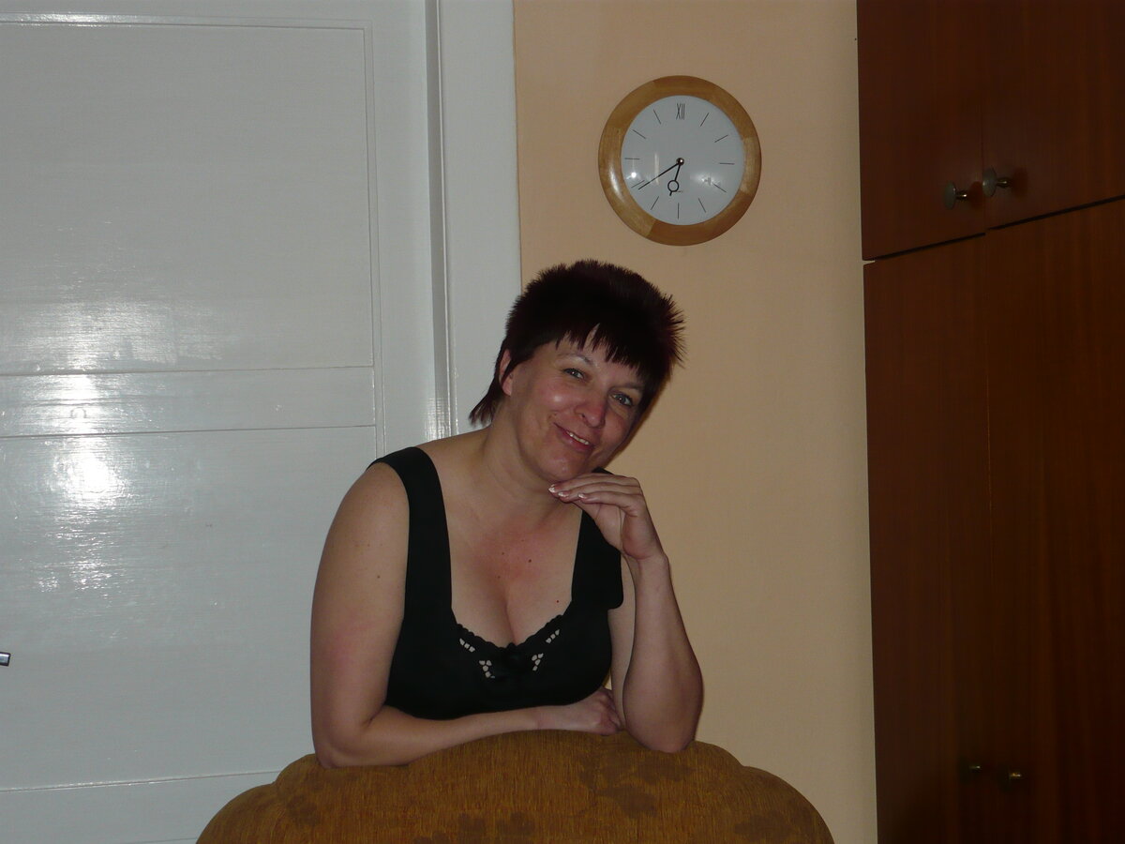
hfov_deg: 34.9
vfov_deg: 26.6
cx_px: 562
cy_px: 422
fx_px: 1787
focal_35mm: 55
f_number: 3.4
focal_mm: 9.1
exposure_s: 1/40
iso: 160
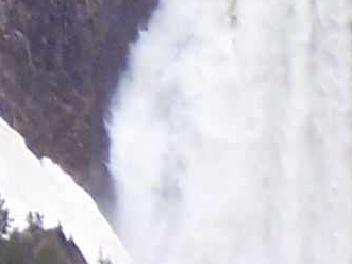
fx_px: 8030
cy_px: -28
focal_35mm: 790
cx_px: 406
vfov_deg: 1.9
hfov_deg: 2.5
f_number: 4.6
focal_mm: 16.8
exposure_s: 1/125
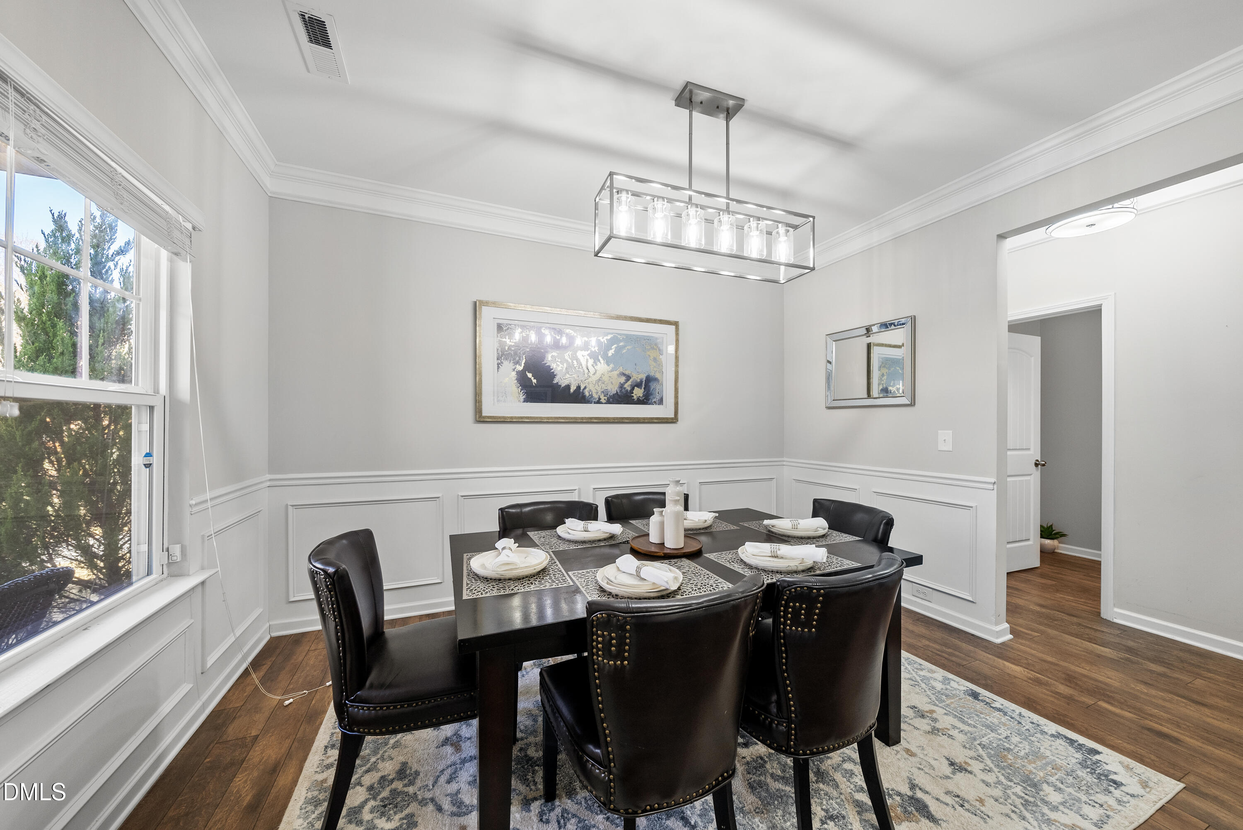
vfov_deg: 90.1
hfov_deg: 112.6
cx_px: 622
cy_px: 415
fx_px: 414
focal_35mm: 12
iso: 800
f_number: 7.1
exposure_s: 1/10
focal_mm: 12
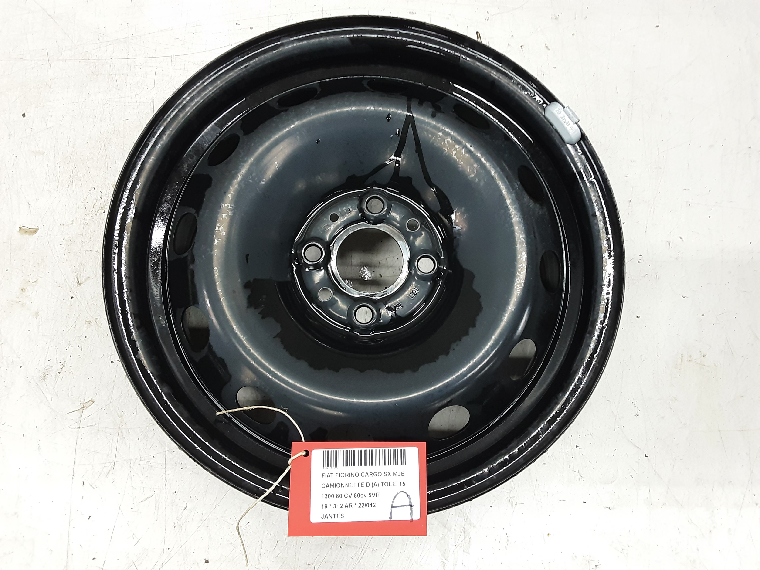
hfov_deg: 65.3
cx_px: 380
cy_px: 285
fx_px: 593
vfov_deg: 51.4
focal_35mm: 27
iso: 160
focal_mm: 2.91
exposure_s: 1/25
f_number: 1.9
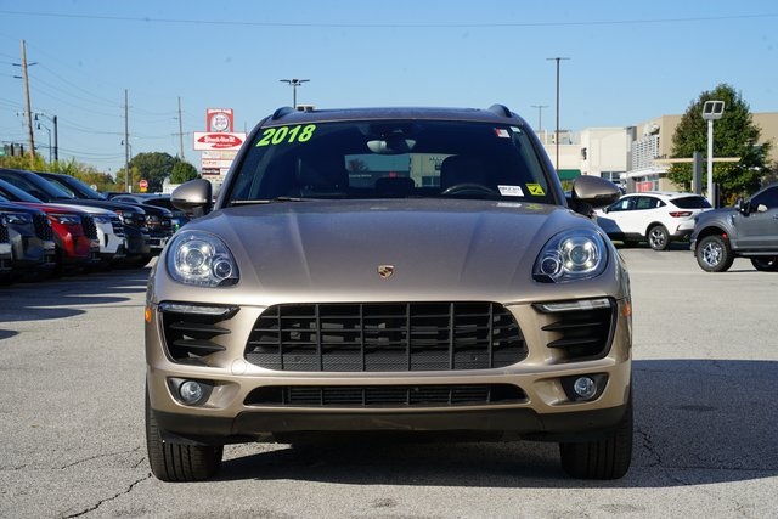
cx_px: 389
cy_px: 260
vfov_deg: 17.7
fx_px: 1664
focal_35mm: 77
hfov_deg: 26.3
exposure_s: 1/100
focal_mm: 77
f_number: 14
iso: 100
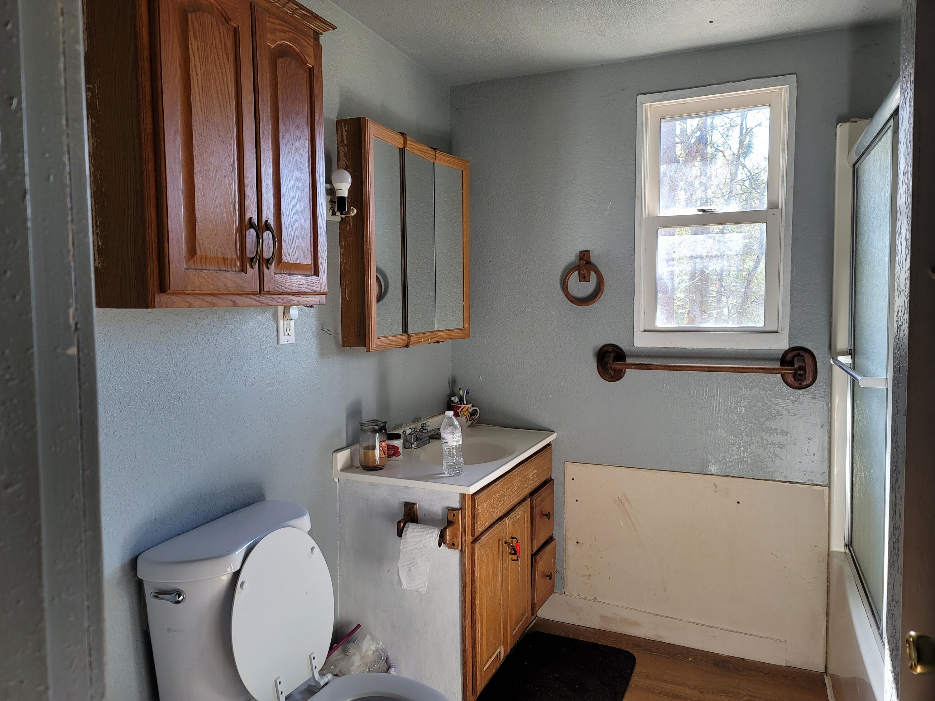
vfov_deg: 54.9
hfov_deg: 69.4
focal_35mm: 25
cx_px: 468
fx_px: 675
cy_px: 350
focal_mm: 7
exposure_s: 1/120
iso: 160
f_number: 1.8
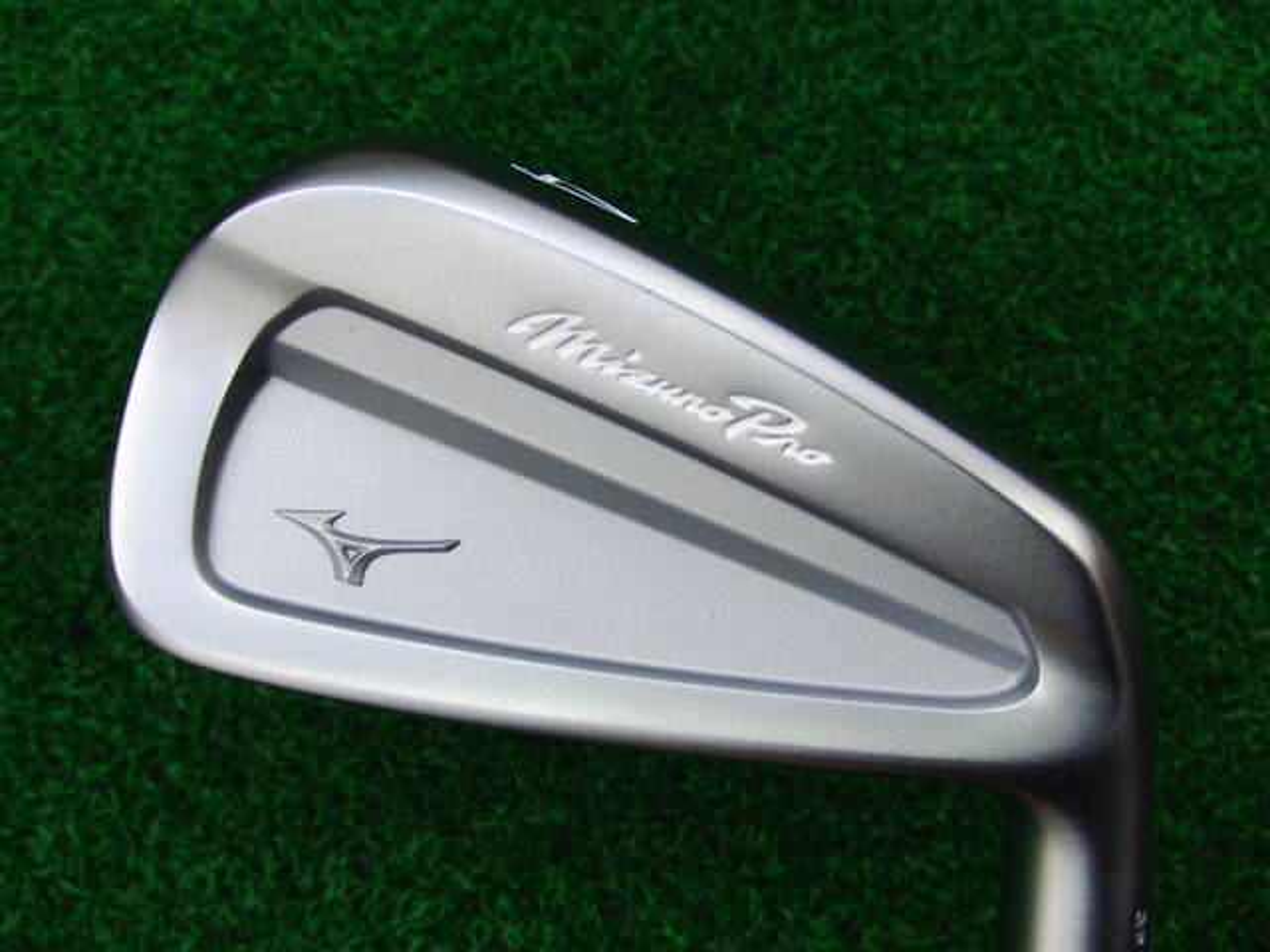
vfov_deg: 38.7
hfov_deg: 50.1
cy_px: 476
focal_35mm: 37
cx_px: 635
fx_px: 1357
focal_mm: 6.42
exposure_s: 1/80
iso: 320
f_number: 3.6
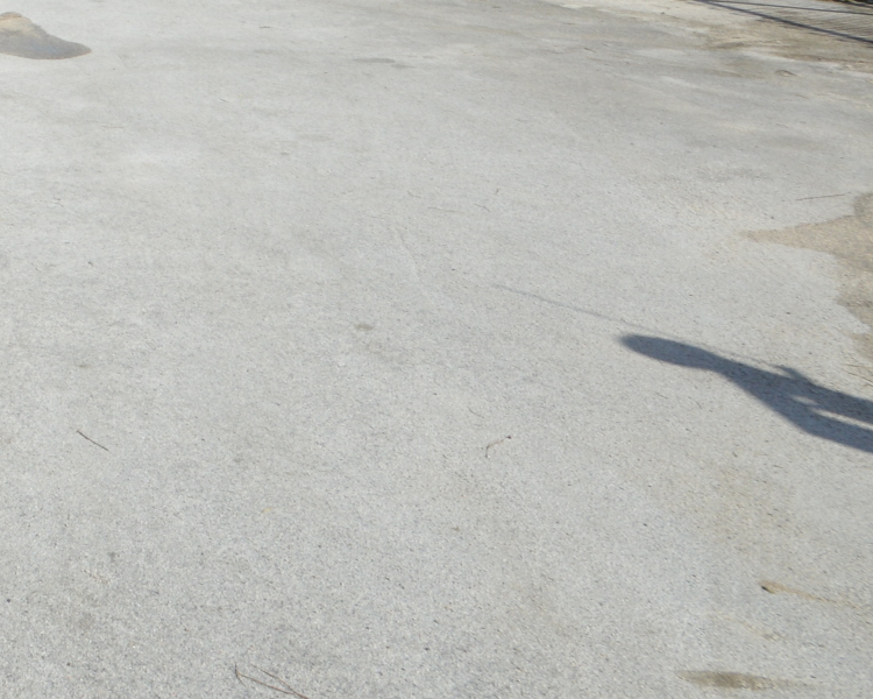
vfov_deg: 27.1
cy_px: -174
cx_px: -229
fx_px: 1240
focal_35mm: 48
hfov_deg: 31.2
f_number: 9
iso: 100
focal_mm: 10
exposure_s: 1/320
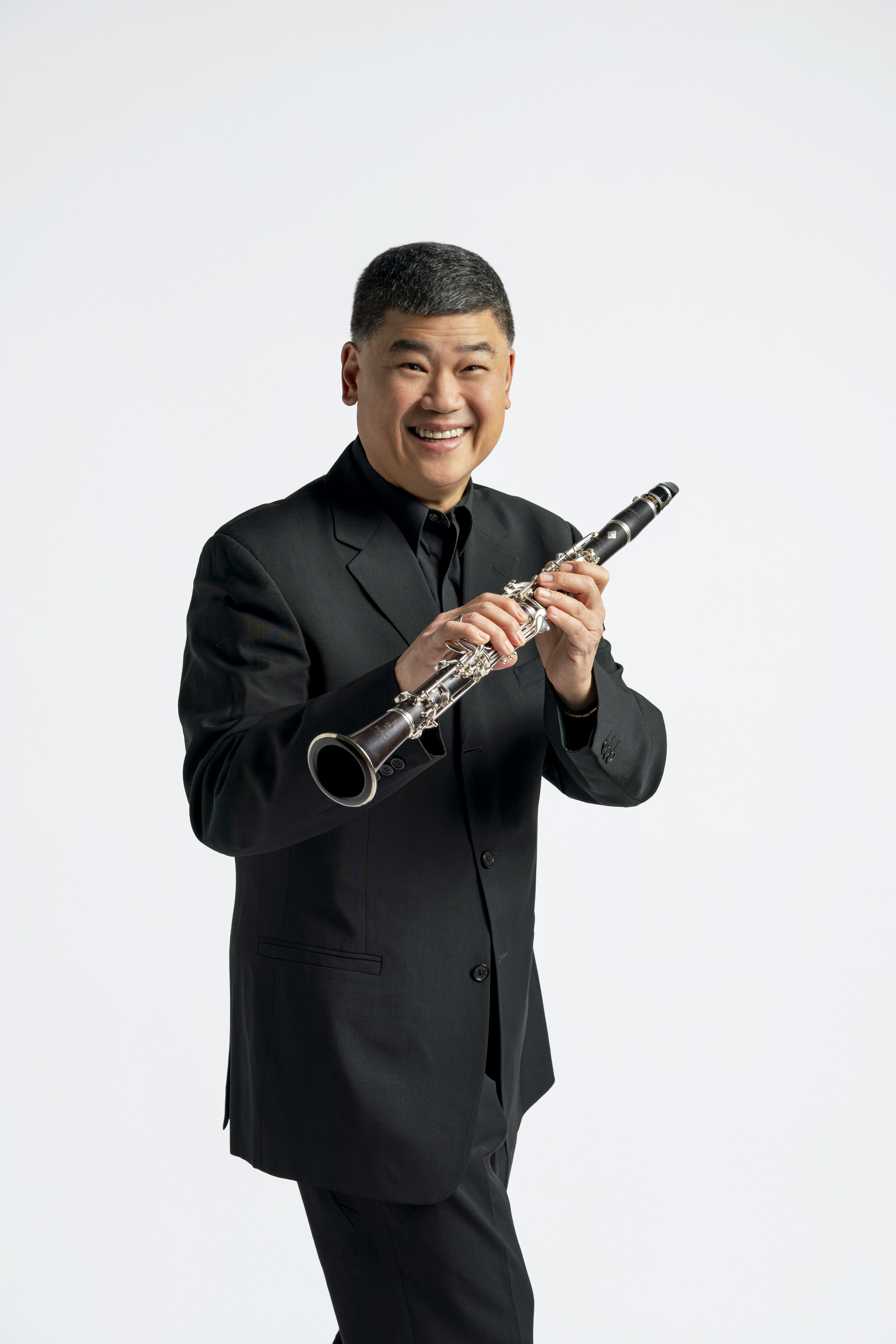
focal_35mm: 85
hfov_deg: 16.1
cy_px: 672
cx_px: 448
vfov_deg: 23.9
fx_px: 3172
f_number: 7.1
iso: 250
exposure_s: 1/125
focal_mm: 85
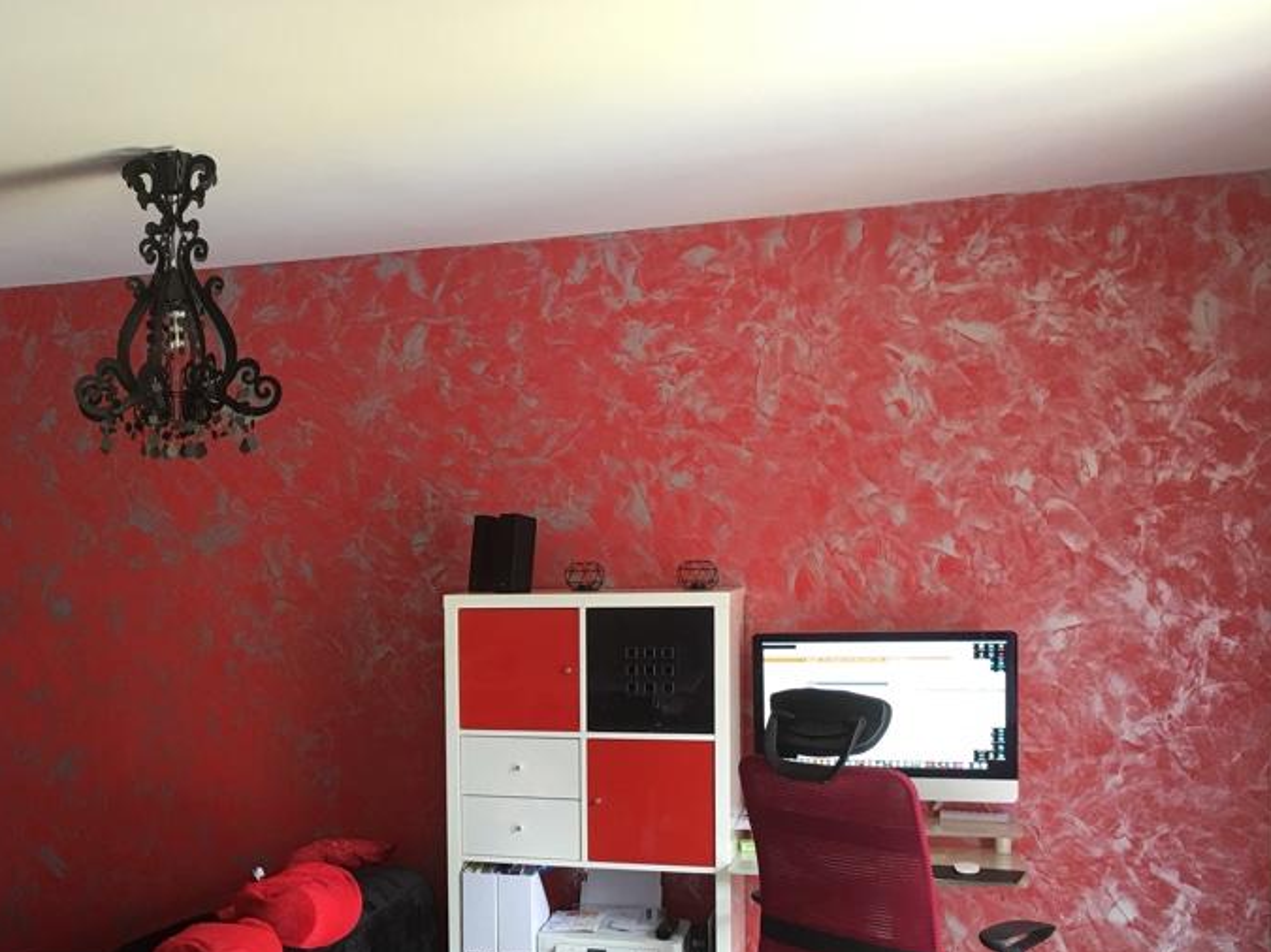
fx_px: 1615
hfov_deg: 41.6
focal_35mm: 44
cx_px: 313
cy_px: 675
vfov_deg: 32.4
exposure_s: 1/17
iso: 50
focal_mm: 4.15
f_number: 2.2
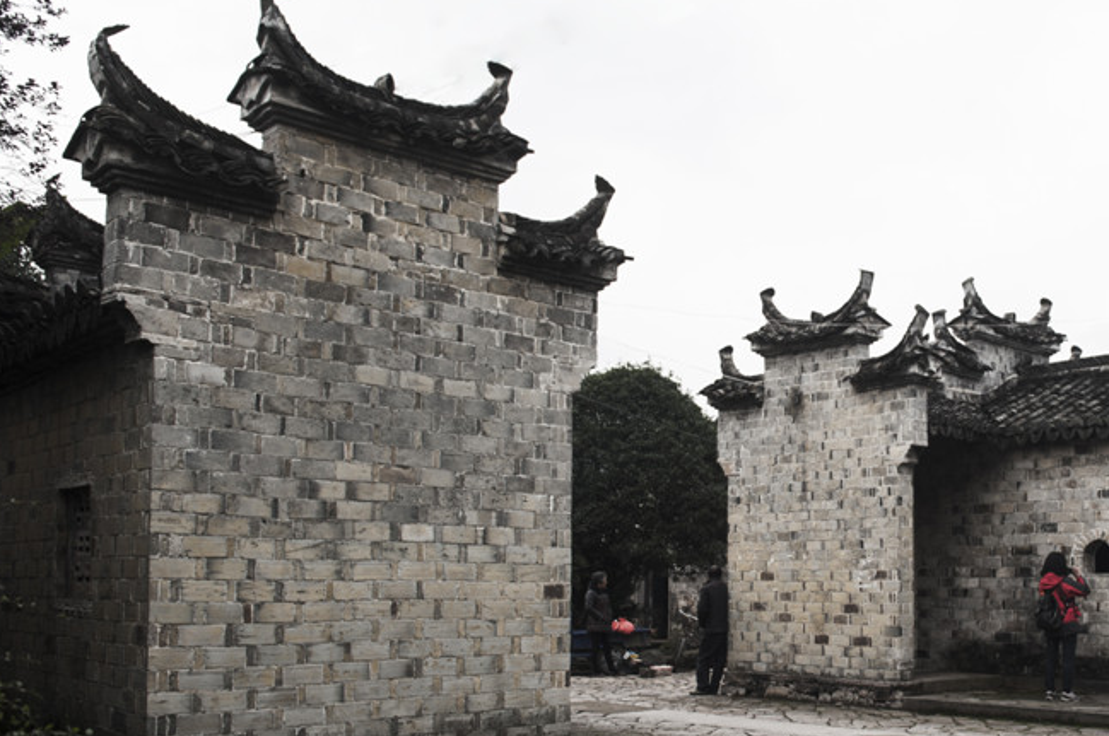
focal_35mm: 37
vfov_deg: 35.8
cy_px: 421
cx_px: 829
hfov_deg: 49.9
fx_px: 1138
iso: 200
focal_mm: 24
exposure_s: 1/320
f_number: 4.5
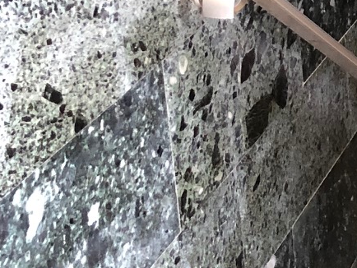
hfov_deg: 12.6
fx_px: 1341
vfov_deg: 11.2
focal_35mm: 130
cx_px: 788
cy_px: -70
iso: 100
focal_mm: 4
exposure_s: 1/17
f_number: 1.8
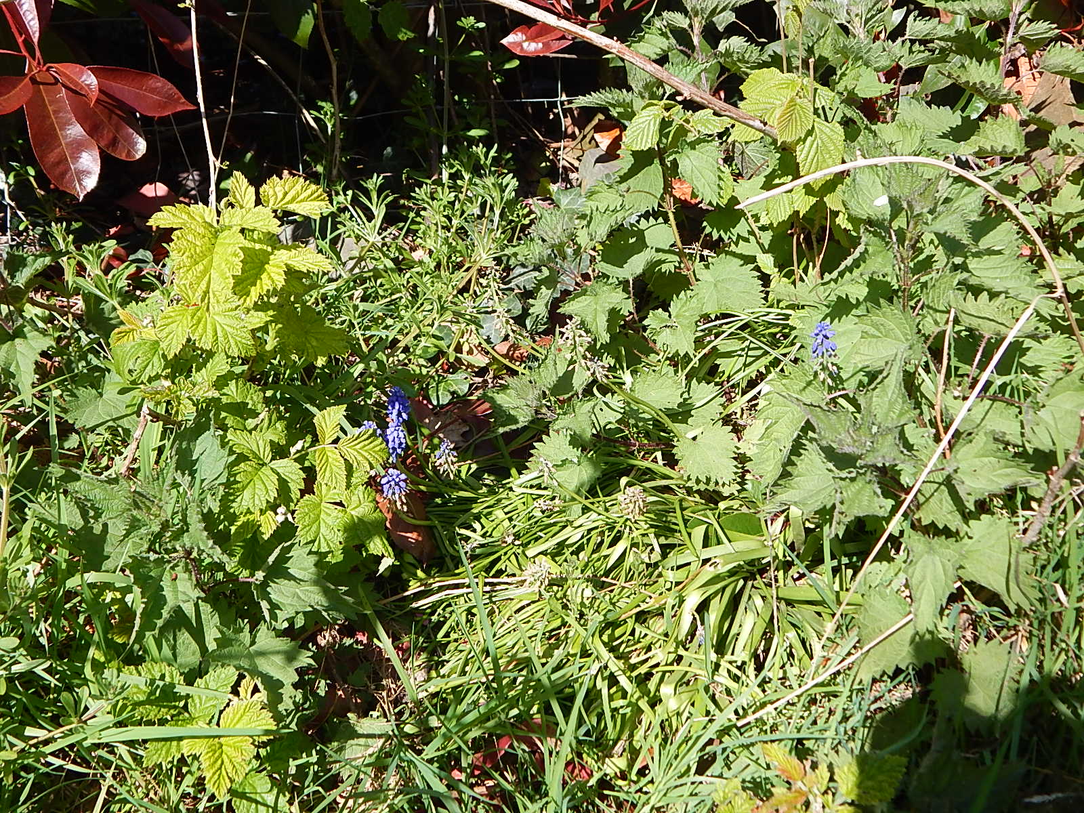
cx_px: 542
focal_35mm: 38
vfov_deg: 37.7
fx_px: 1190
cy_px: 406
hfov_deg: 49.0
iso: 125
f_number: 3.4
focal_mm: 6.8
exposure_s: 1/640
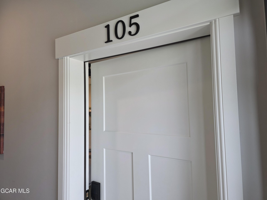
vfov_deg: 58.9
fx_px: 177
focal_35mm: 23
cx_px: 134
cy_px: 100
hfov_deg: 73.9
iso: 125
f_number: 1.7
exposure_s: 1/120
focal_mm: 6.3
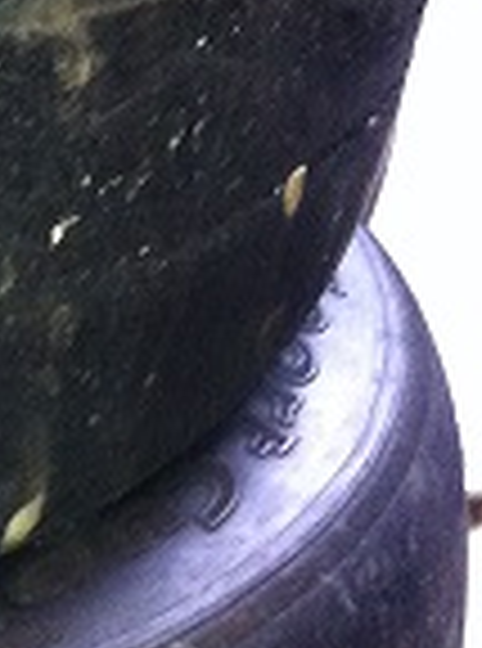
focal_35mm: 158
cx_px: -581
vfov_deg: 12.5
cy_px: 248
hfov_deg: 8.7
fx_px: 2951
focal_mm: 3.85
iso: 250
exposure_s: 1/15
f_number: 2.8
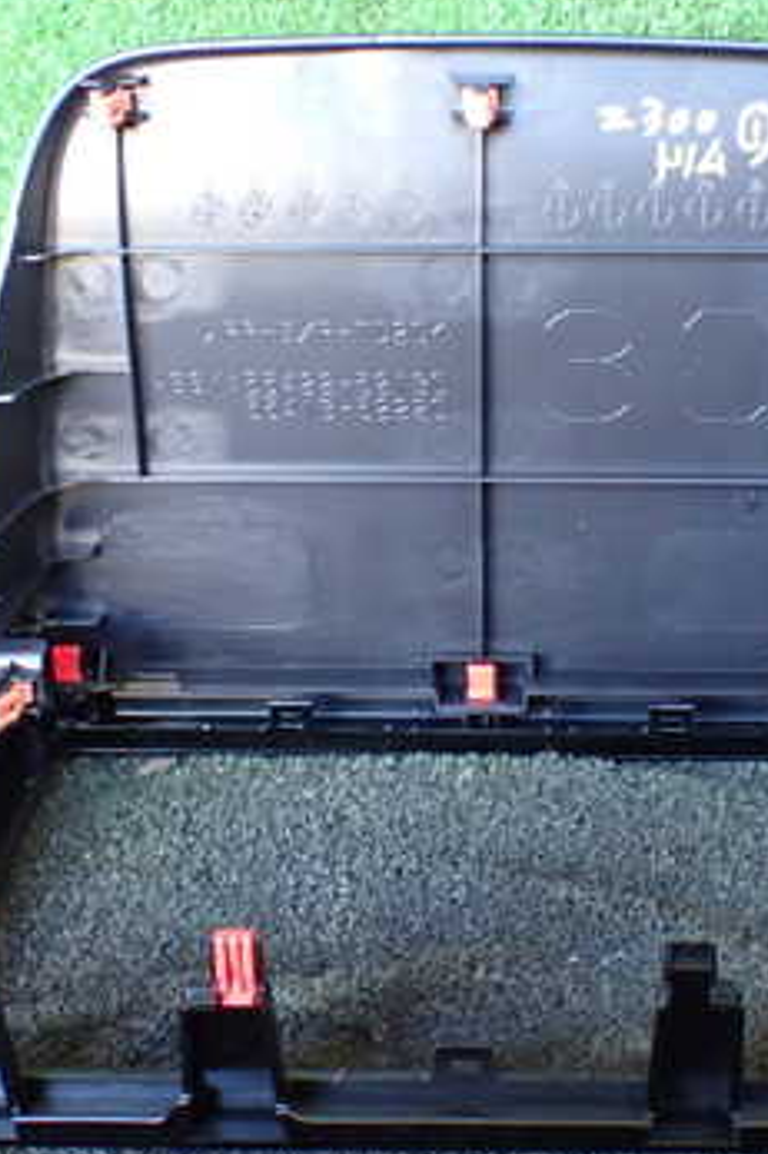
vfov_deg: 36.9
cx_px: 475
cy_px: 539
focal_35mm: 54
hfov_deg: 25.0
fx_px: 1730
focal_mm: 5.4
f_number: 2.3
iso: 800
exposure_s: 1/50
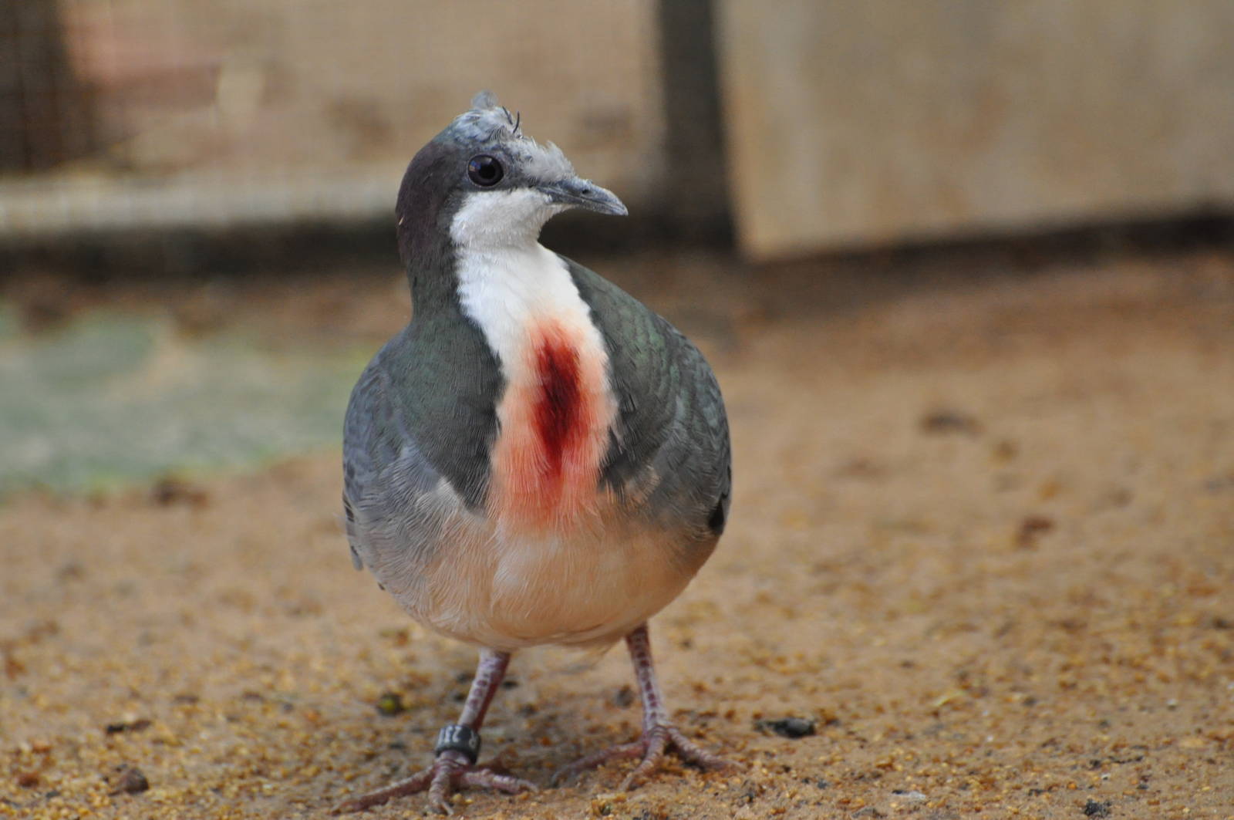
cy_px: 410
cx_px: 617
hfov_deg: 5.3
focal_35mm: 390
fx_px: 13353
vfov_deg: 3.5
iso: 1600
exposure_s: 1/320
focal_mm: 260
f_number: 5.6
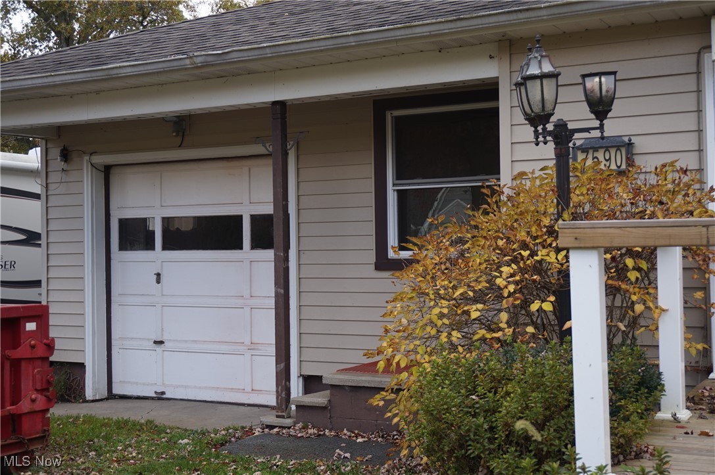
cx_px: 358
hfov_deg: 41.1
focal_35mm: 48
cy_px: 238
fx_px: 953
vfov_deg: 28.0
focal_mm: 32
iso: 125
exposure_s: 1/160
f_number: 5
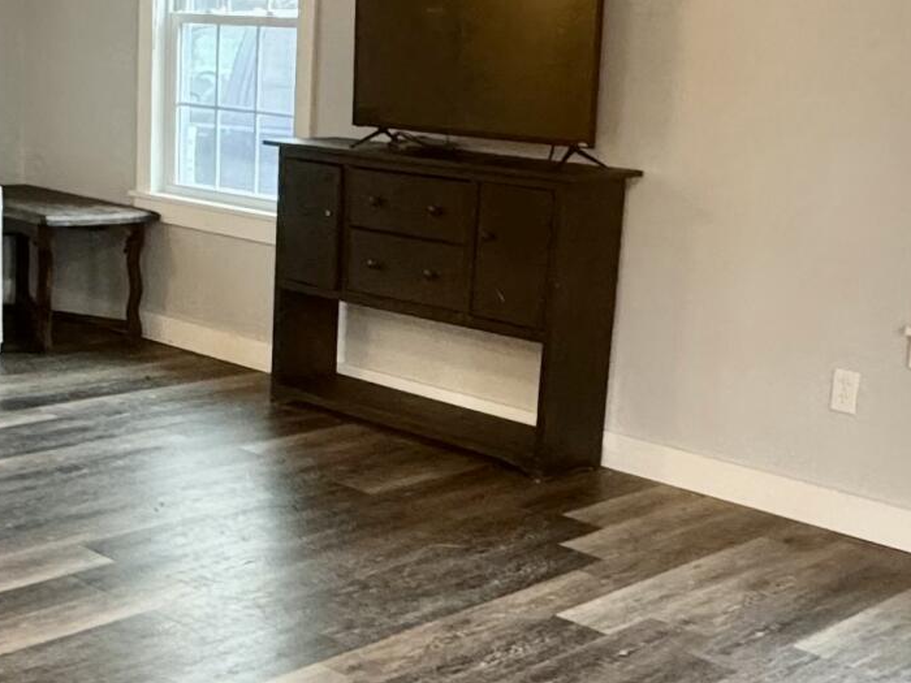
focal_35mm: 60
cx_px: 333
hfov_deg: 32.0
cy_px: 379
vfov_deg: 24.4
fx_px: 1579
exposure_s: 1/60
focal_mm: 2.22
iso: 320
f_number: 2.2
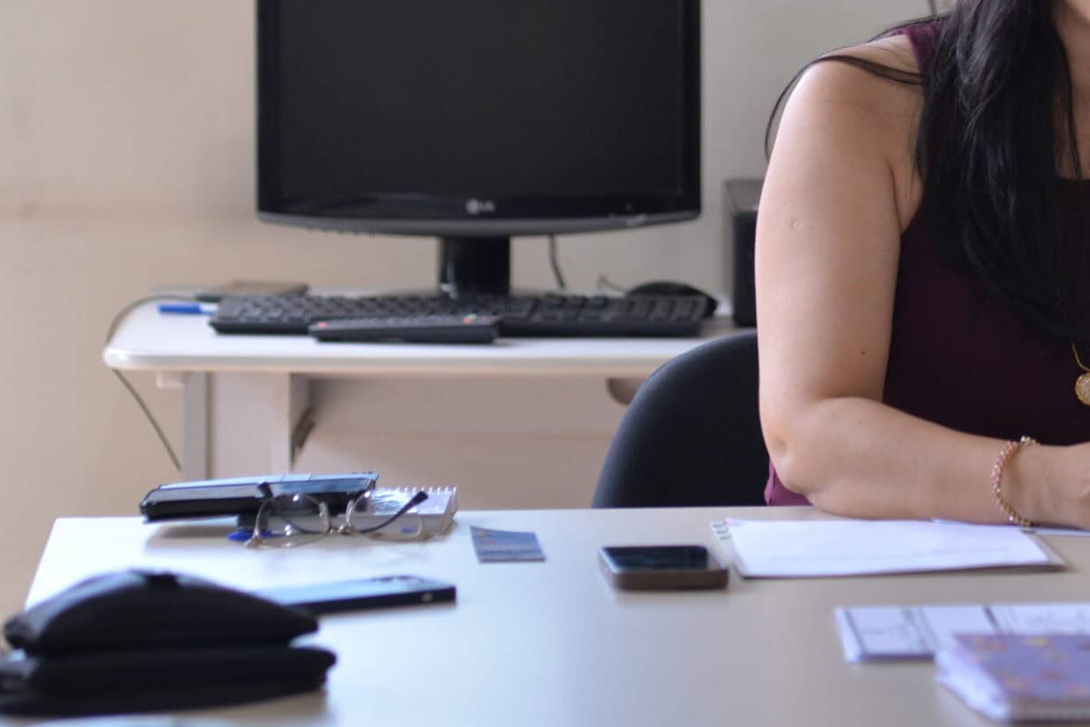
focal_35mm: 262
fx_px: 7935
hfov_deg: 7.8
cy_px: 161
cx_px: 1133
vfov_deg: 5.2
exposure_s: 1/250
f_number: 4
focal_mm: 125
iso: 500
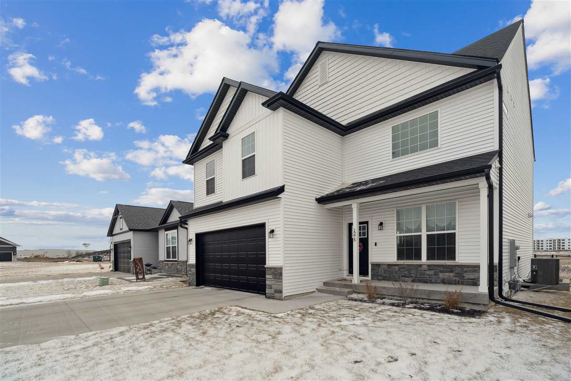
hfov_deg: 96.7
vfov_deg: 73.7
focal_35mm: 16
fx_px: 254
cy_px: 190
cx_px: 286
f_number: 10
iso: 400
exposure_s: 1/320
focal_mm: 16
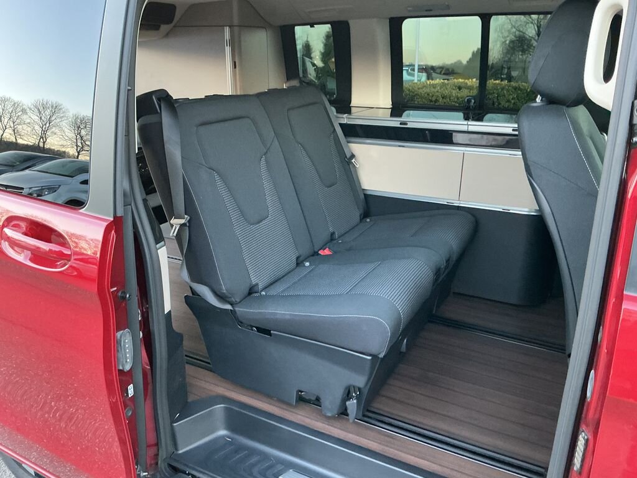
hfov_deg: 61.7
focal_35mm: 29
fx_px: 534
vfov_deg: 48.2
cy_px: 239
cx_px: 318
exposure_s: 1/60
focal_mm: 3
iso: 200
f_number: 1.8
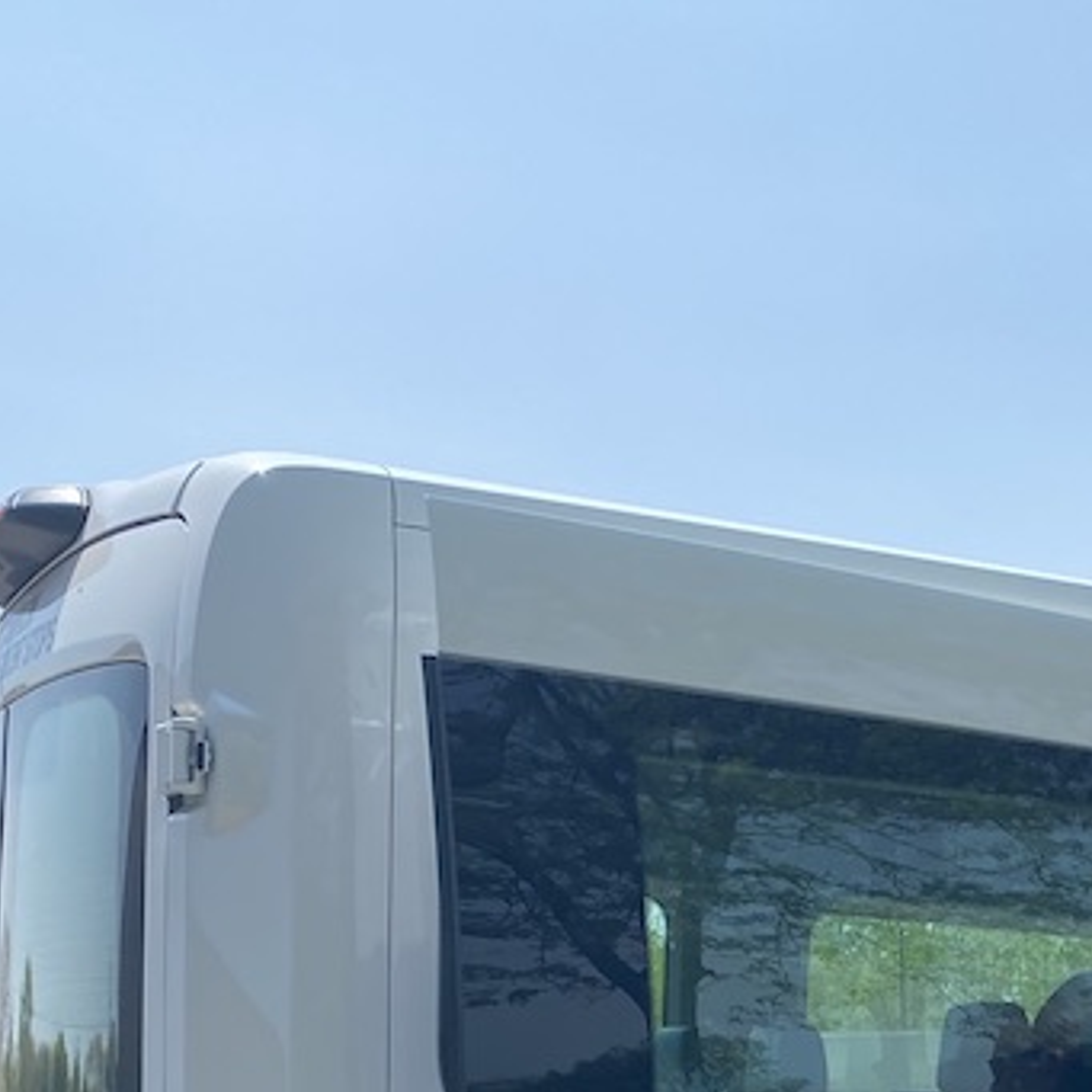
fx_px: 2570
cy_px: 1449
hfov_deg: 22.6
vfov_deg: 21.5
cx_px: 1204
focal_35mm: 72
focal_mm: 4.25
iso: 32
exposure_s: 1/2890
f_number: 1.8
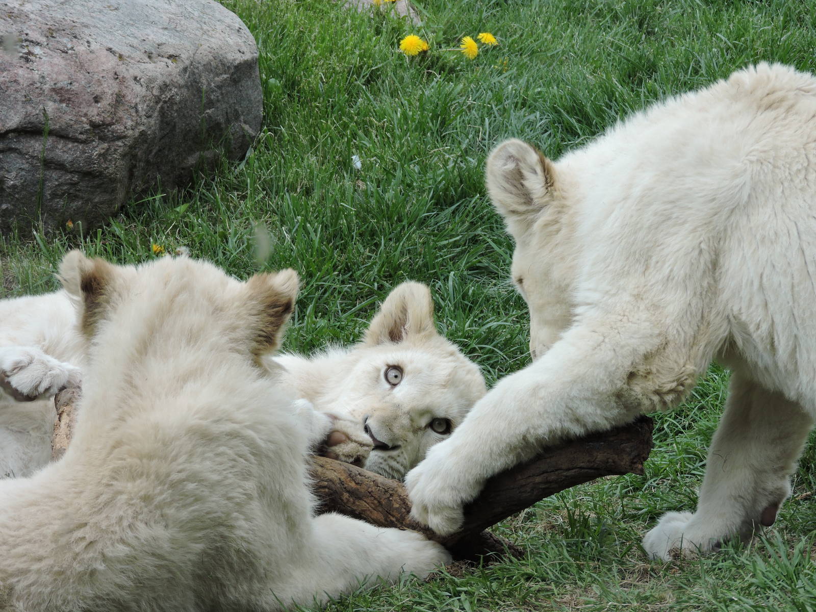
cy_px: 306
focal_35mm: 170
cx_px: 408
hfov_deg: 11.6
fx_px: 4007
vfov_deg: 8.7
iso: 100
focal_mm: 30.3
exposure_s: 1/200
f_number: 4.5
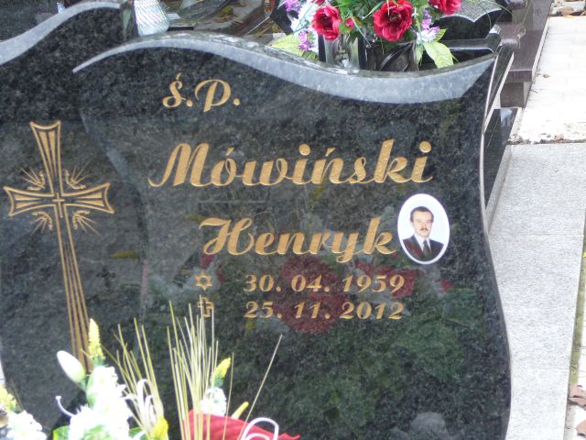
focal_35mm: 77
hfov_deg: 25.3
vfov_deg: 19.1
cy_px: 220
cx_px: 293
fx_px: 1304
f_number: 3.7
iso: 100
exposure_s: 1/40
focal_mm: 11.5
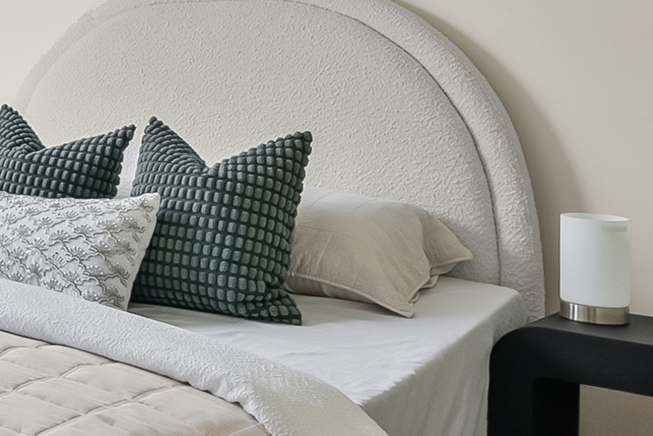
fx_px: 1107
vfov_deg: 21.8
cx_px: -234
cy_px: 42
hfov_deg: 26.8
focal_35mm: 61
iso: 400
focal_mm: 14
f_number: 8
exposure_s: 1/6
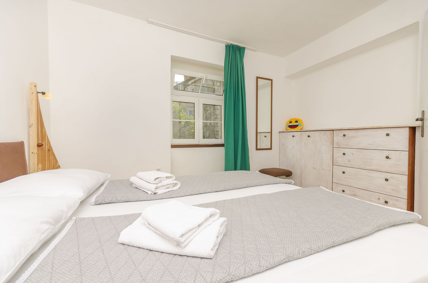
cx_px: 214
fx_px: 178
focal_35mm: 15
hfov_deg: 100.5
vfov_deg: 77.1
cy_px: 142
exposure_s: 1/100
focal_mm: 10
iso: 100
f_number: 9
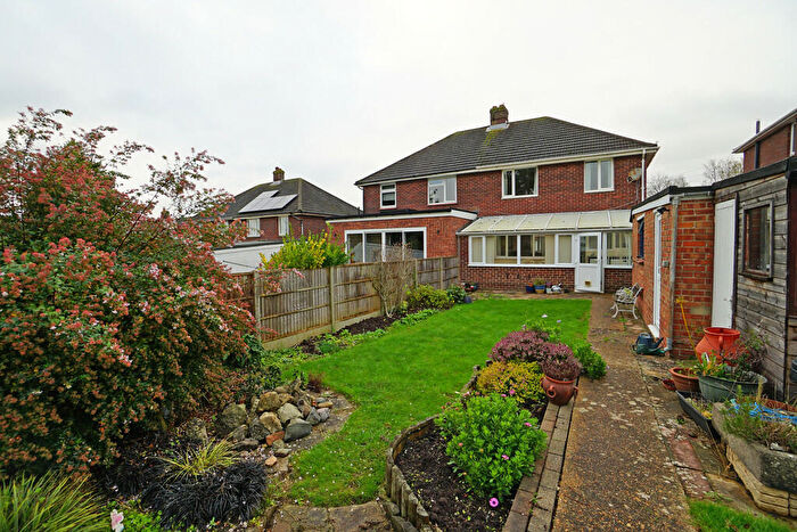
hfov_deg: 100.4
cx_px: 398
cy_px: 266
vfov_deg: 77.4
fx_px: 332
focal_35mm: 15
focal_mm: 10
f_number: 6.3
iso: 100
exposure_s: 1/80
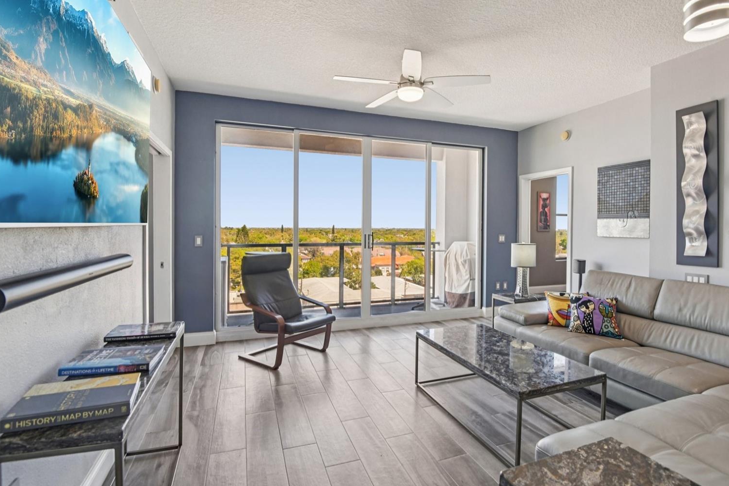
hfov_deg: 93.2
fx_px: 344
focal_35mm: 17
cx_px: 384
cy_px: 235
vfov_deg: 70.4
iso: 400
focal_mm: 16
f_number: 8
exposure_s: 1/250
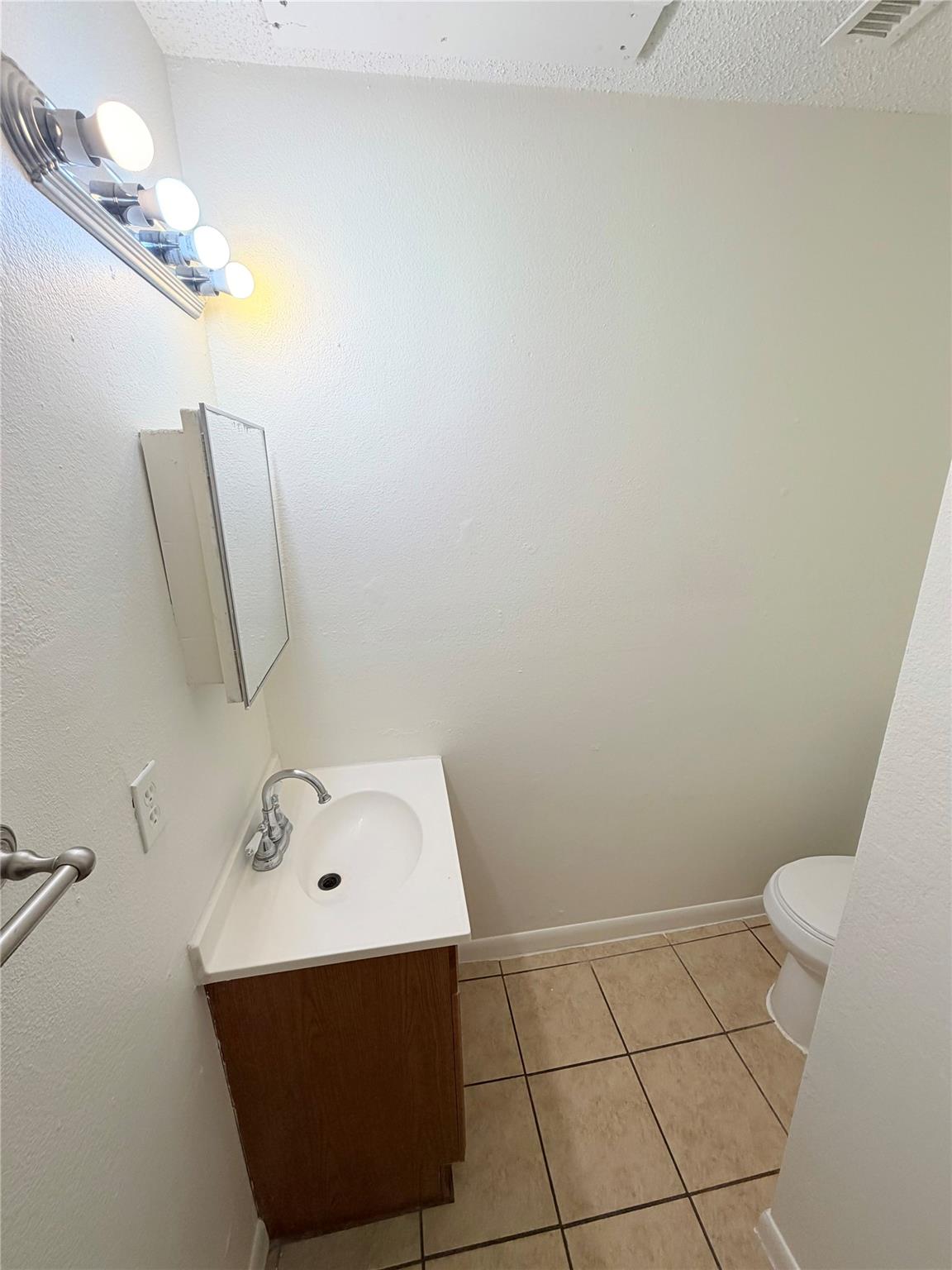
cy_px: 635
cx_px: 476
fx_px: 513
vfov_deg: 102.1
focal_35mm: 14
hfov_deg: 85.7
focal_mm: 2.22
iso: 64
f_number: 2.2
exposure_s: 1/120
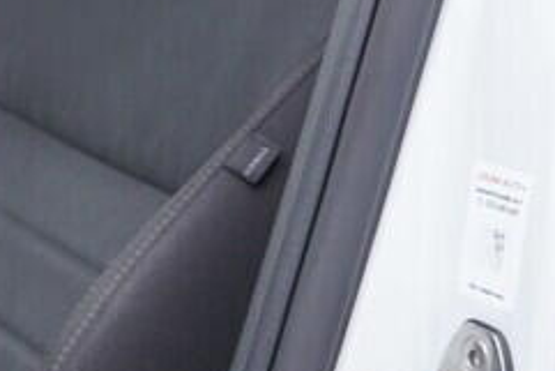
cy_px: 13
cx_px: -619
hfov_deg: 11.7
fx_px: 2360
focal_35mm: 153
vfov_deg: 8.9
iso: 125
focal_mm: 24
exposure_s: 1/40
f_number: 2.8
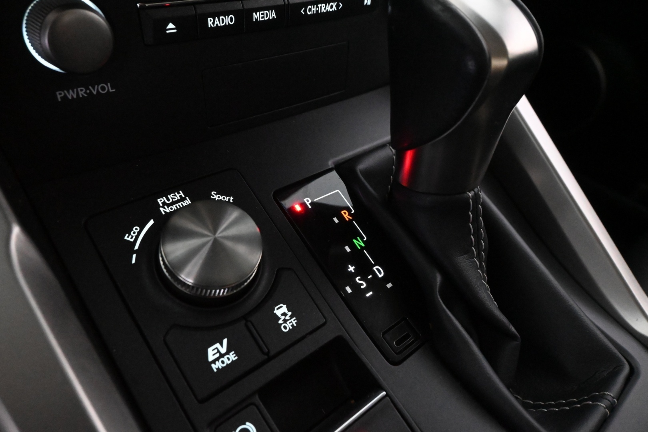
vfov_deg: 47.9
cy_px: 216
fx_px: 486
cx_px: 324
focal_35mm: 27
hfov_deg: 67.4
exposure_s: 1/30
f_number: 6.3
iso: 10000
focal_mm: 18
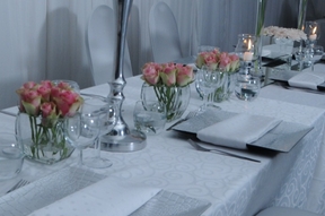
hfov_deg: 31.7
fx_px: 550
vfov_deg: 21.9
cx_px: 46
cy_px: 42
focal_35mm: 61
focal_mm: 18
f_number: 4.5
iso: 500
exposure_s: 1/100
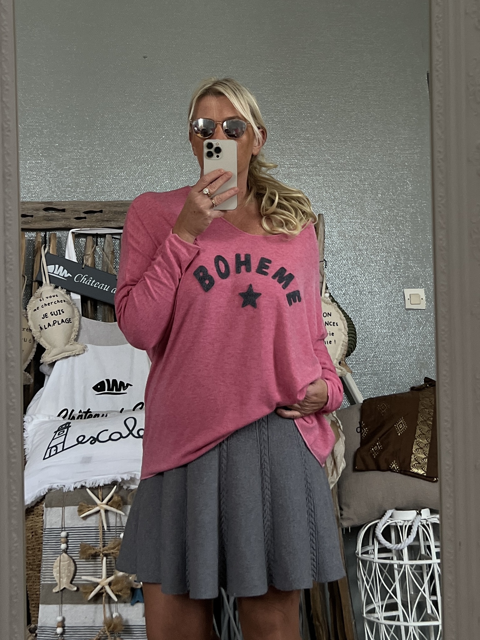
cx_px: 240
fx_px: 481
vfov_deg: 67.3
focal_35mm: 26
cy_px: 320
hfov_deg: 53.1
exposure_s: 1/60
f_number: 1.5
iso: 200
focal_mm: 5.7
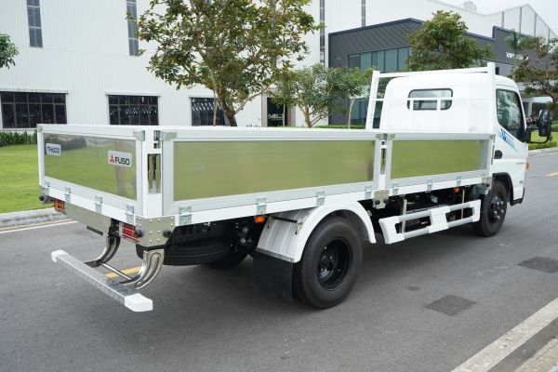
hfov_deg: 60.3
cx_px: 279
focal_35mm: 31
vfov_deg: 42.3
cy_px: 186
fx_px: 480
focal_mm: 31
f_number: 8
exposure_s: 1/125
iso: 320
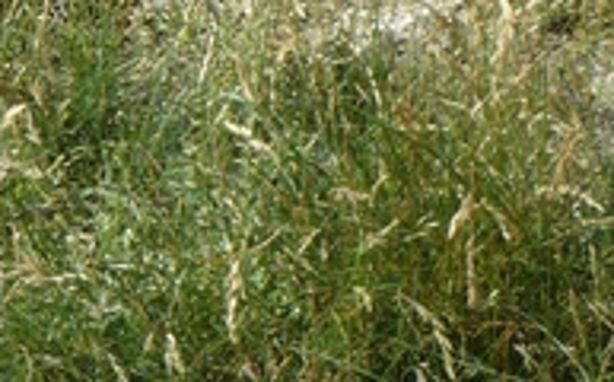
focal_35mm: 627
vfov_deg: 2.1
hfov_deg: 3.3
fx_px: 10477
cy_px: 6
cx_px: 948
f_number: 7.1
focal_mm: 31.6
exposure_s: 1/400
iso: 200
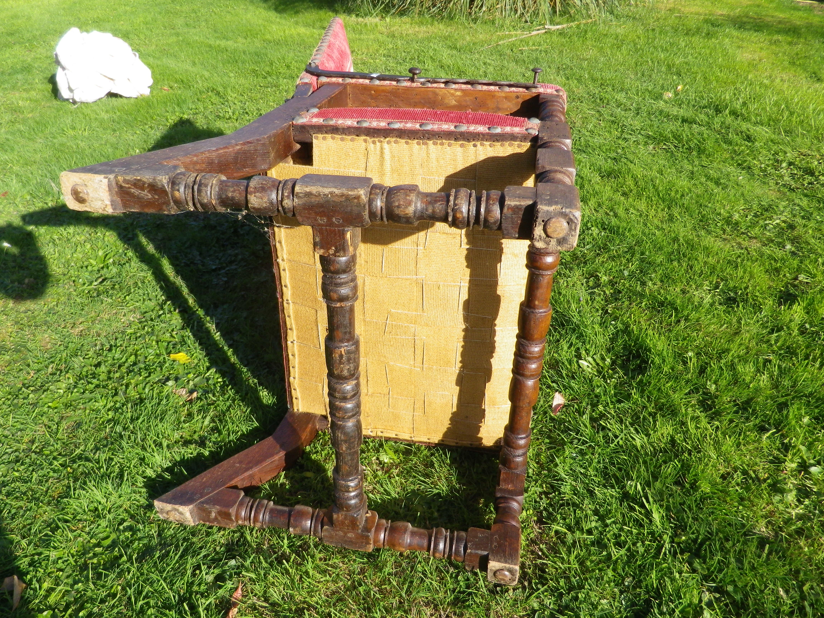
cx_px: 412
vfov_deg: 54.9
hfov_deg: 69.4
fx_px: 595
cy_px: 309
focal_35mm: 25
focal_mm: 4.5
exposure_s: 1/400
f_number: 3.5
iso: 80
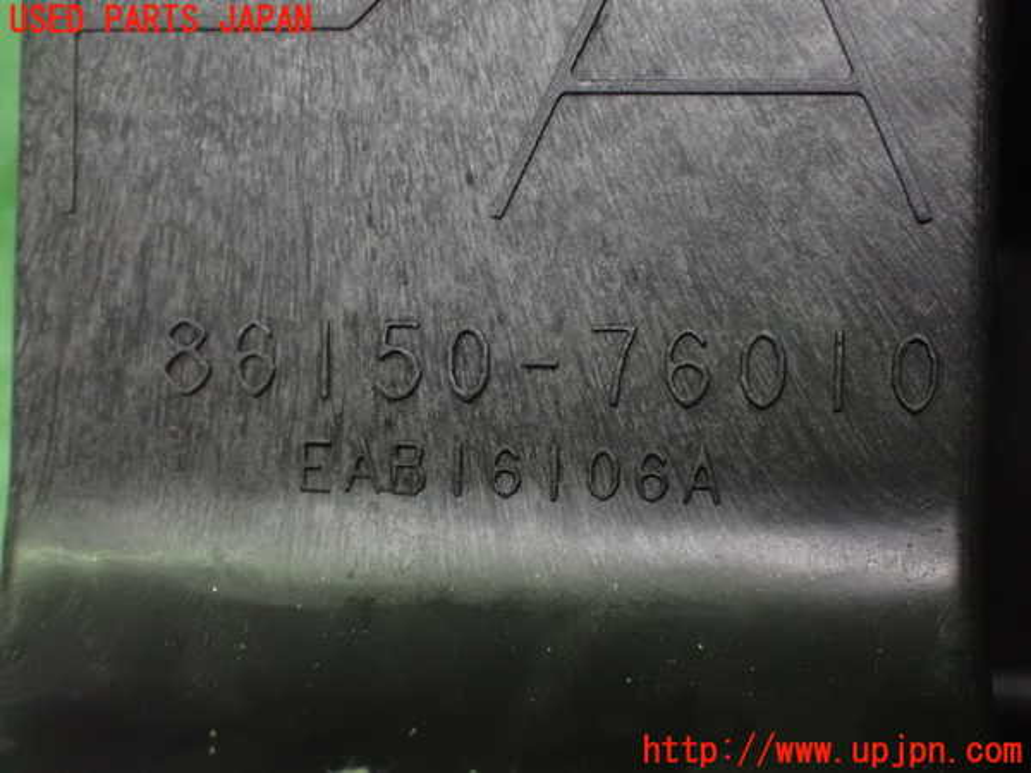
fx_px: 1727
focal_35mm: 58
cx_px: 516
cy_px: 386
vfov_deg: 25.2
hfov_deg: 33.2
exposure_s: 1/40
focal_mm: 10.35
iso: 1600
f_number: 3.5
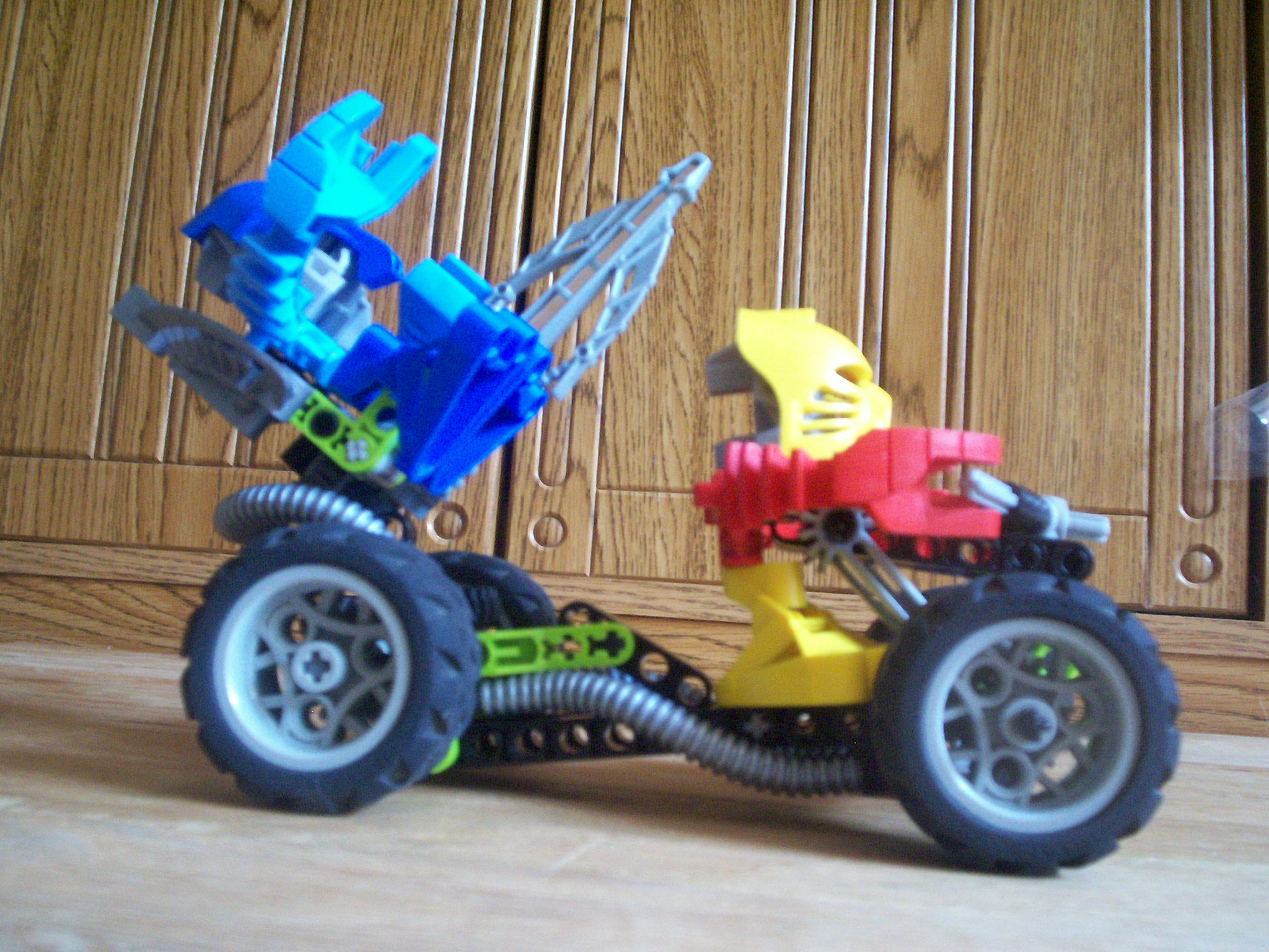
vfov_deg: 39.7
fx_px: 1320
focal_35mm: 36
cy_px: 476
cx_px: 634
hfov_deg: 51.4
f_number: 4.5
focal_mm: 5.9
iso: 273
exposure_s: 1/8
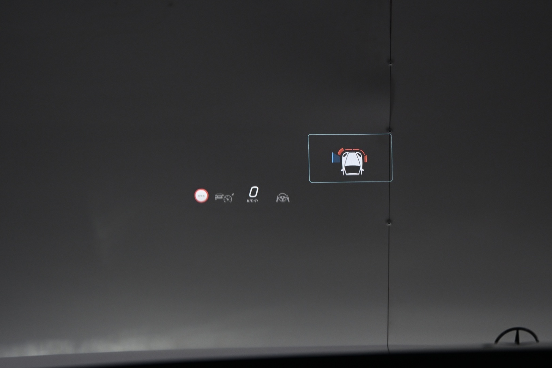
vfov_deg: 18.2
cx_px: 276
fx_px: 1150
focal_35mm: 75
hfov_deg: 27.0
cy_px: 184
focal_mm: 50
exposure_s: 1/200
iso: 640
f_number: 7.1
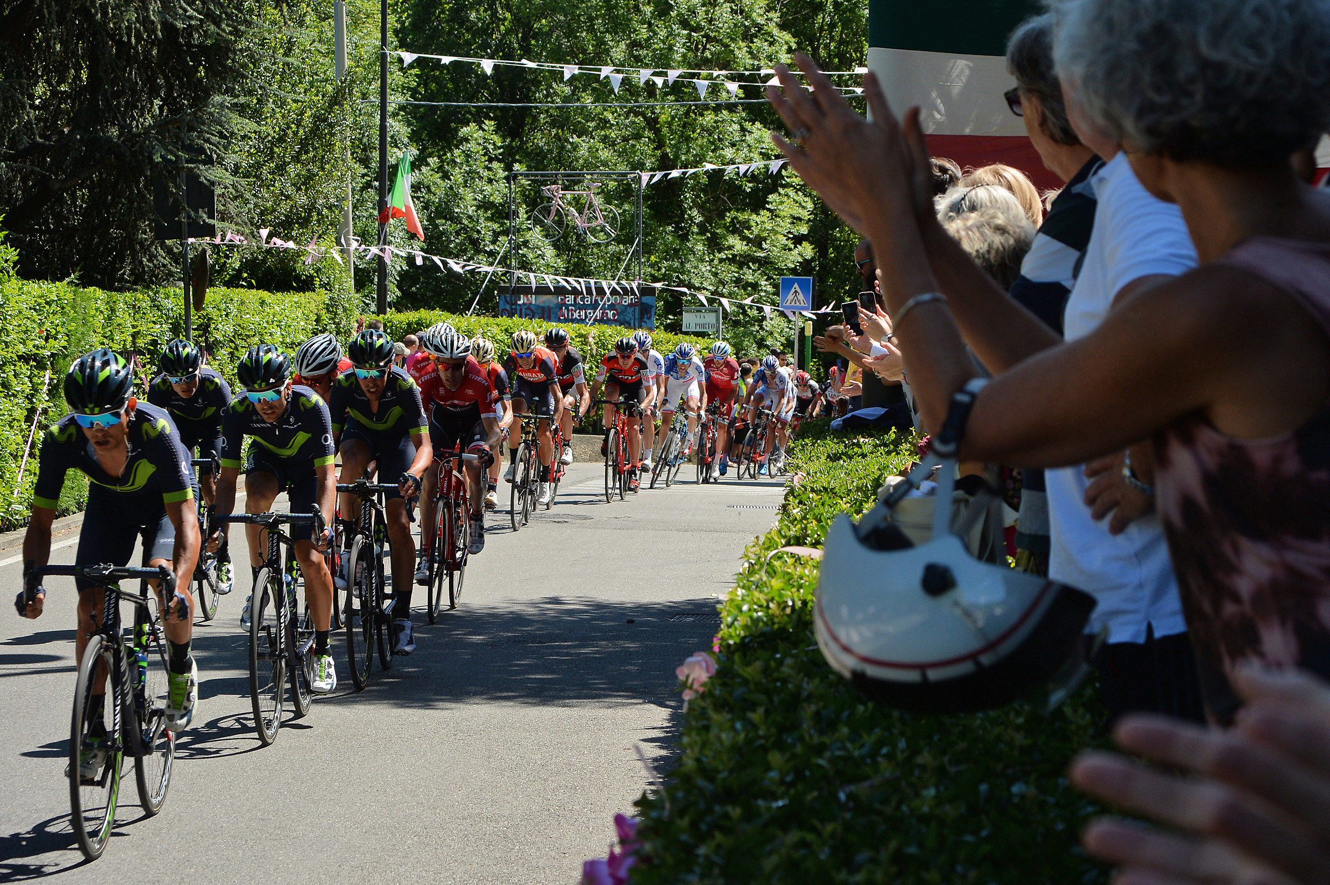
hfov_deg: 20.8
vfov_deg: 13.9
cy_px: 442
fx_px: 3618
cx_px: 665
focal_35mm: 98
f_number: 11
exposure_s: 1/640
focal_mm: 98
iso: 800
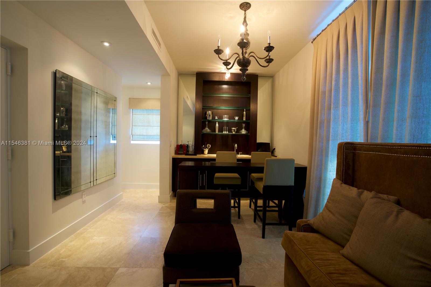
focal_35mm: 16
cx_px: 216
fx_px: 192
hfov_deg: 96.7
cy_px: 144
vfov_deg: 73.7
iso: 200
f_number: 8
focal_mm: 16
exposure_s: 1/2
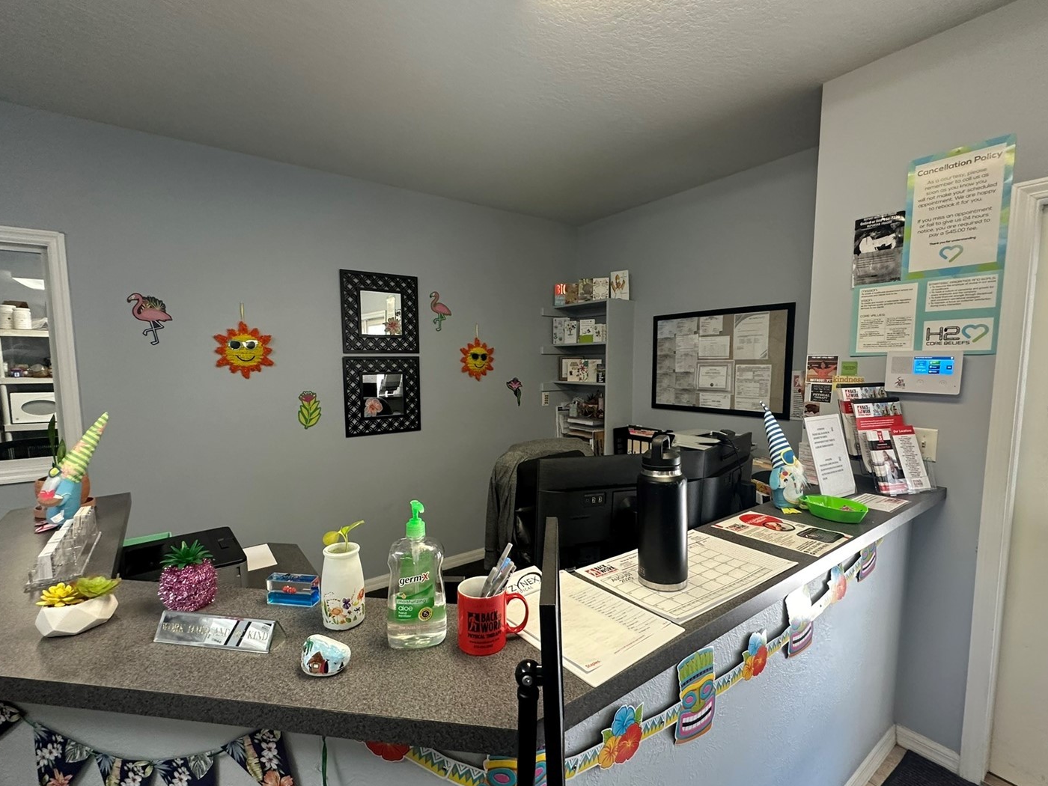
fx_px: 484
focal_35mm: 16
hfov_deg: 94.5
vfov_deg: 78.1
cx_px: 520
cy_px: 411
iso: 250
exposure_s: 1/120
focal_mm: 2.22
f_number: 2.2
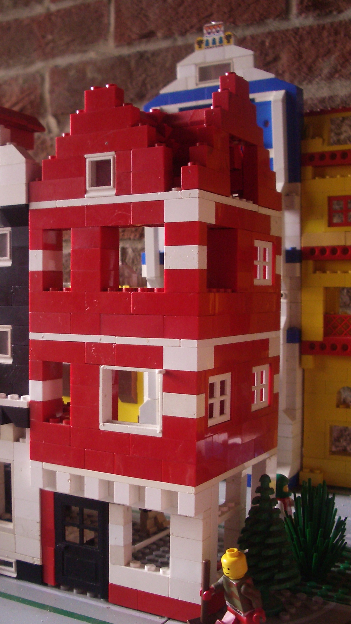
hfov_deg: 27.4
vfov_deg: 47.3
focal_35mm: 43
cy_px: 324
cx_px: 100
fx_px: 711
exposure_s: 1/60
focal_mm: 5.8
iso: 200
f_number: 2.6
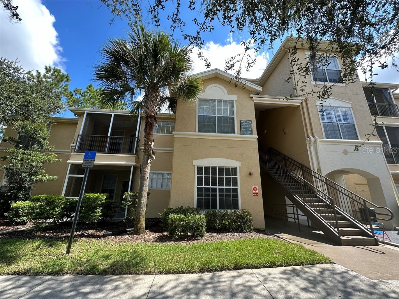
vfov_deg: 85.7
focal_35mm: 14
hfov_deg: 102.1
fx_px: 161
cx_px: 200
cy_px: 150
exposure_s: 1/418
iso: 40
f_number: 2.2
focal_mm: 2.22
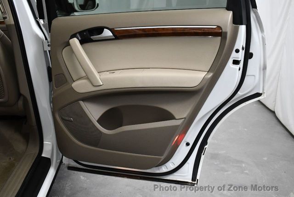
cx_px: 147
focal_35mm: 36
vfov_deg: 37.0
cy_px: 98
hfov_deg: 53.1
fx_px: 294
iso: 1600
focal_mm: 18
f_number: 3.5
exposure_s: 1/125
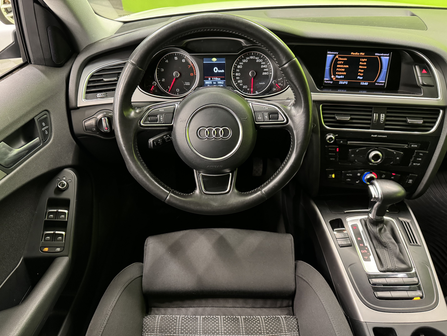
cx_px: 224
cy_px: 168
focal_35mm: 24
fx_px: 310
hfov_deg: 71.6
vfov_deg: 56.8
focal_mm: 6.76
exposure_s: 1/33
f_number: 1.78
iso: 1000
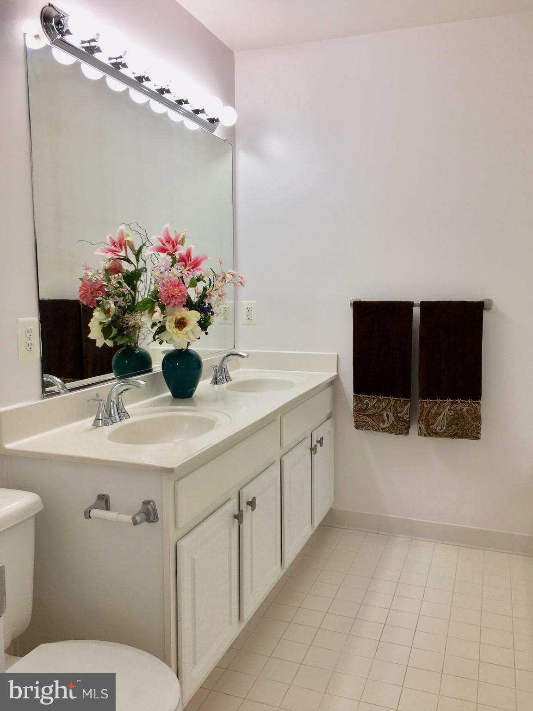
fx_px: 595
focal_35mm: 29
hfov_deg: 48.2
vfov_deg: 61.7
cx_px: 266
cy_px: 356
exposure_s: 1/60
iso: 25
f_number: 2.2
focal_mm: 4.15
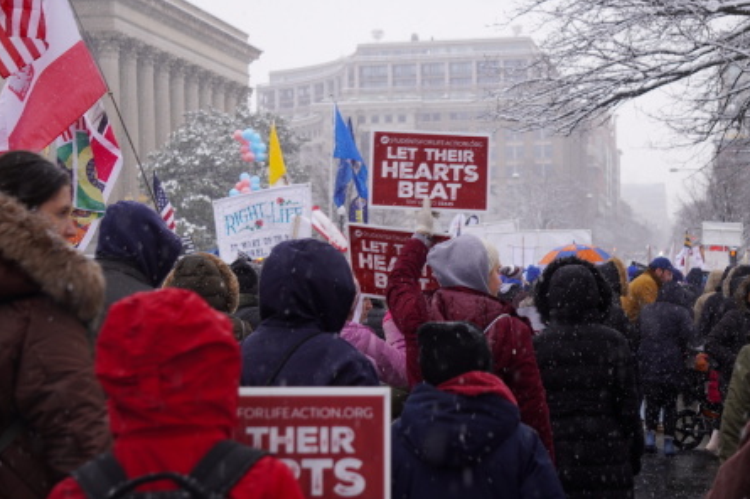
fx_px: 1738
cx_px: 376
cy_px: 248
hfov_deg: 24.3
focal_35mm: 84
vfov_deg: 16.3
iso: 100
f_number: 5
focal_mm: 55
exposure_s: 1/100
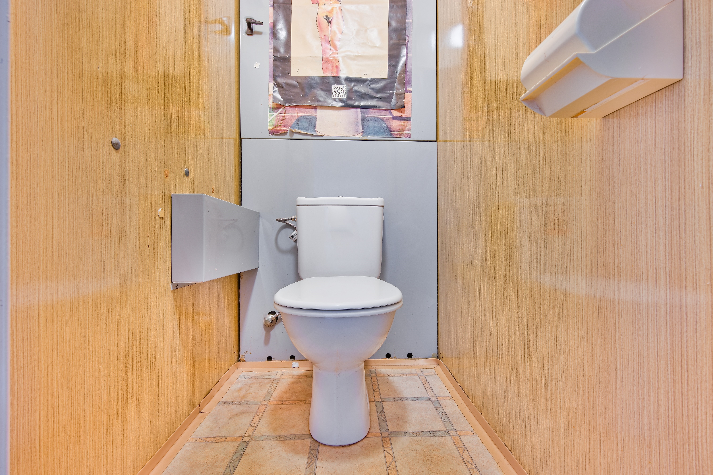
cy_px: 238
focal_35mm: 16
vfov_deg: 73.7
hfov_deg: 96.8
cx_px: 356
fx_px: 317
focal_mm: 16
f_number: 11
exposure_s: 3
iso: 100
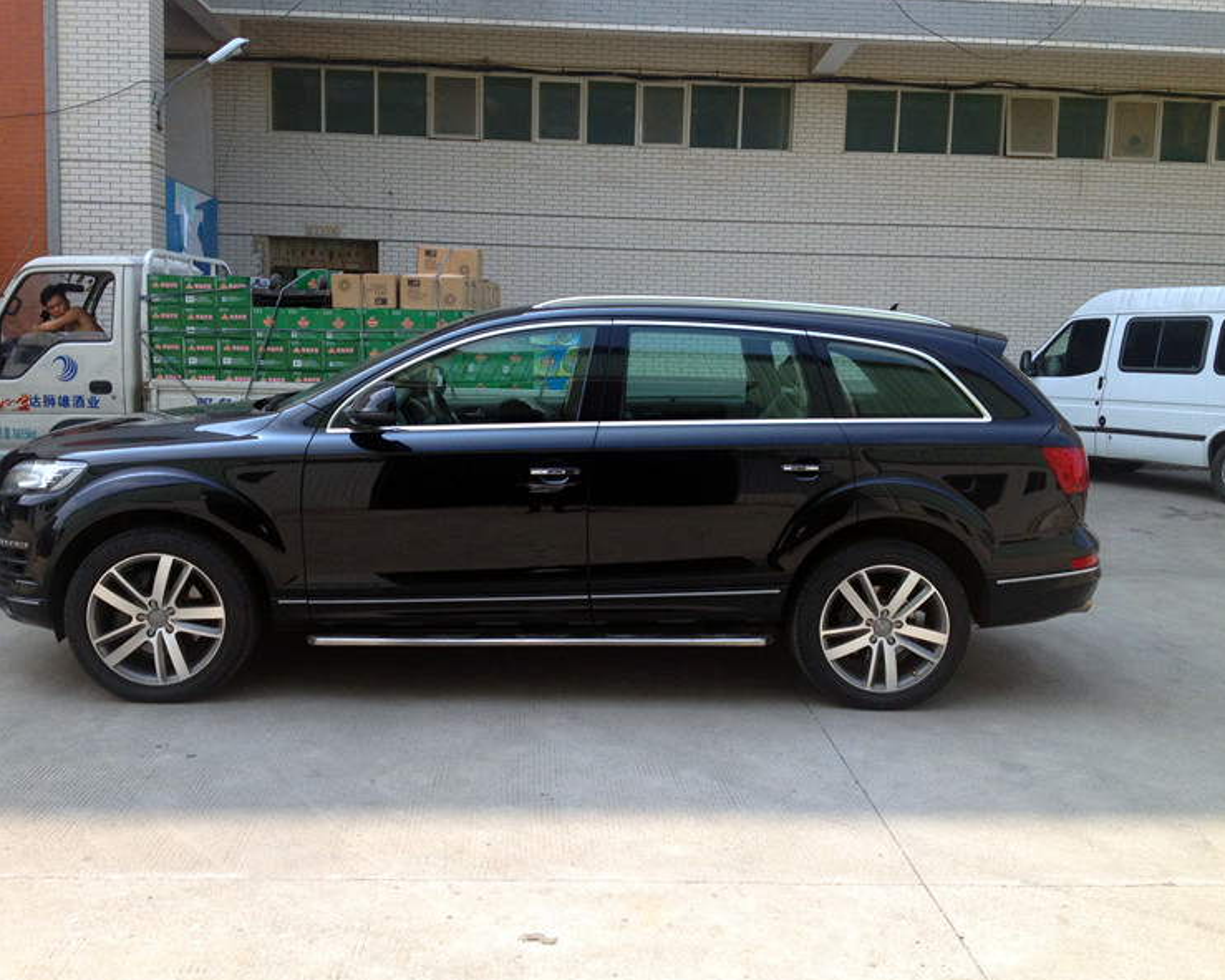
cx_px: 608
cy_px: 494
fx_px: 1341
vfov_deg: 40.1
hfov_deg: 49.1
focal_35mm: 37
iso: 50
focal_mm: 4.28
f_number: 2.4
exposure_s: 1/836
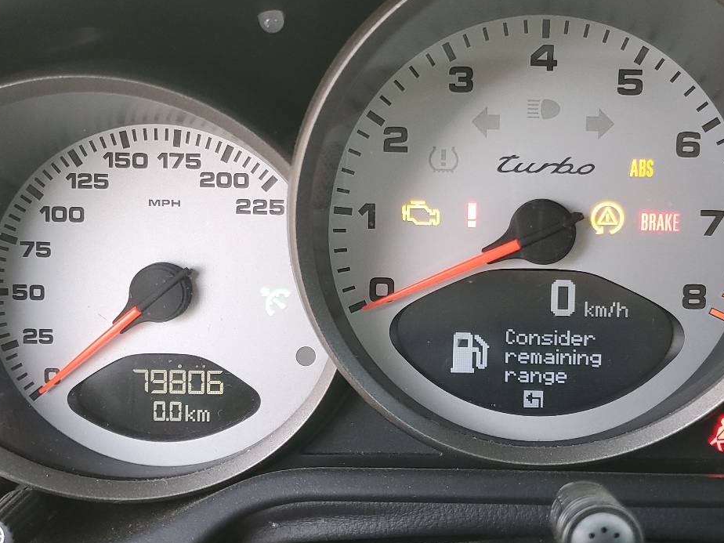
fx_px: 941
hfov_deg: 41.9
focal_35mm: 45
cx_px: 439
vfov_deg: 32.2
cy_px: 240
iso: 62
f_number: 1.5
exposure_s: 1/60.2
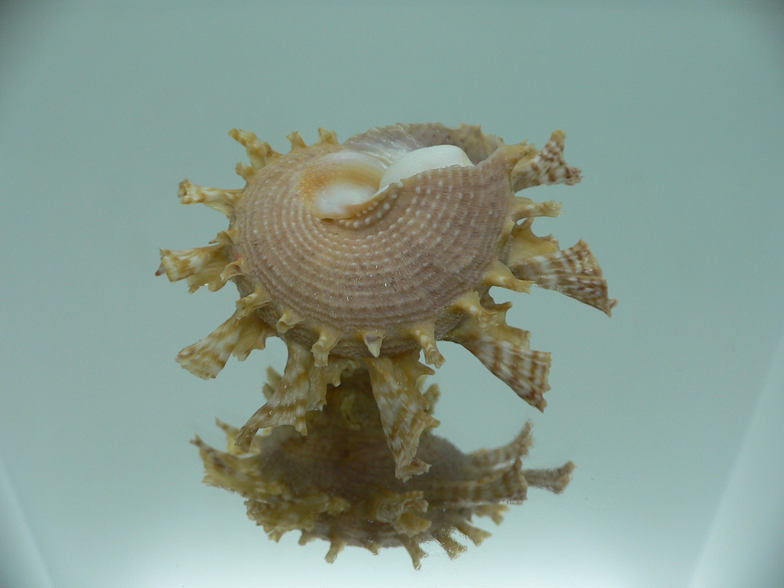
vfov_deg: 40.7
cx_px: 392
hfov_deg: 52.6
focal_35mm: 35
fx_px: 793
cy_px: 294
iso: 80
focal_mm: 4.6
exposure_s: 1/60
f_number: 2.8
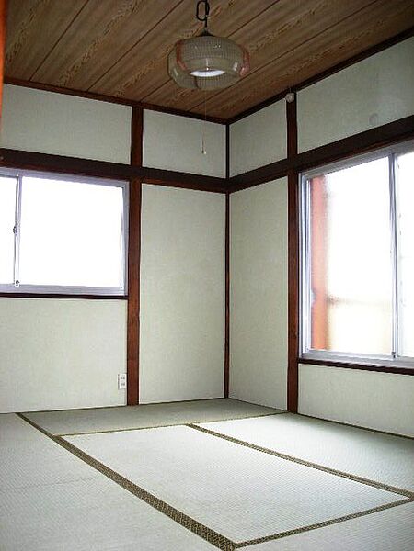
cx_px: 207
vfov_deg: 52.6
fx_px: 558
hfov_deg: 40.7
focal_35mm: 35
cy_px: 276
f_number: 2.8
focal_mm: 5.7
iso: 246
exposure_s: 1/55
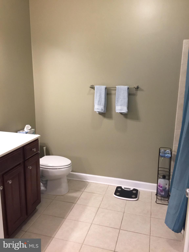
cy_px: 126
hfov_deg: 48.2
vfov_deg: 61.7
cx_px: 94
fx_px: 211
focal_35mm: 29
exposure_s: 1/15
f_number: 2.2
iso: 80
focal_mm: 4.15
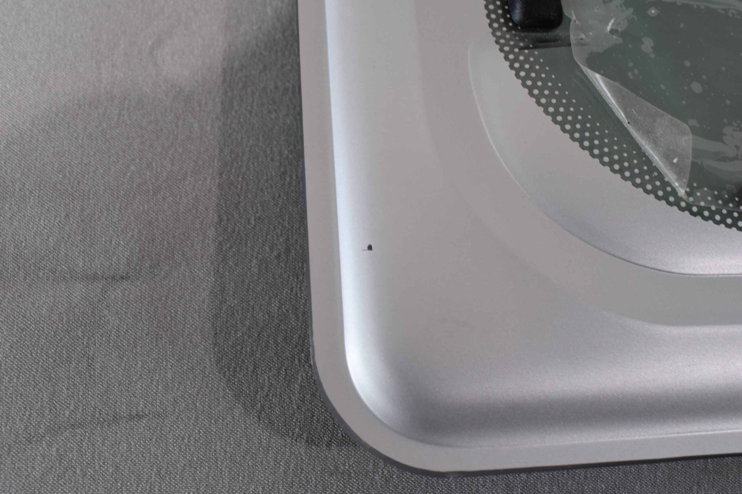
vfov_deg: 35.5
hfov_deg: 51.3
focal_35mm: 38
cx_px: 371
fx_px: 773
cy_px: 247
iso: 320
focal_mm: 25
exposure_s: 1/60
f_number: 8
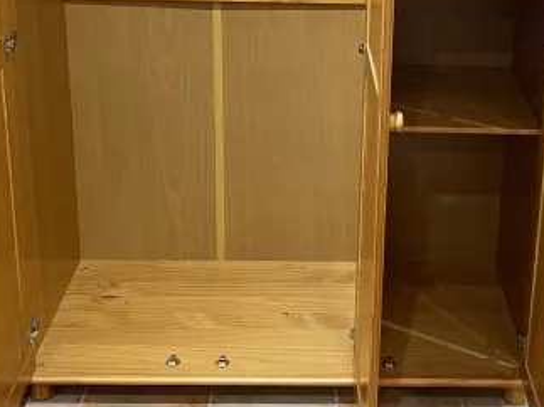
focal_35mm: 58
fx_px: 911
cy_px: 18
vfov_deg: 24.3
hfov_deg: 33.1
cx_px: 340
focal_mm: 4.2
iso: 160
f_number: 1.6
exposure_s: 1/50
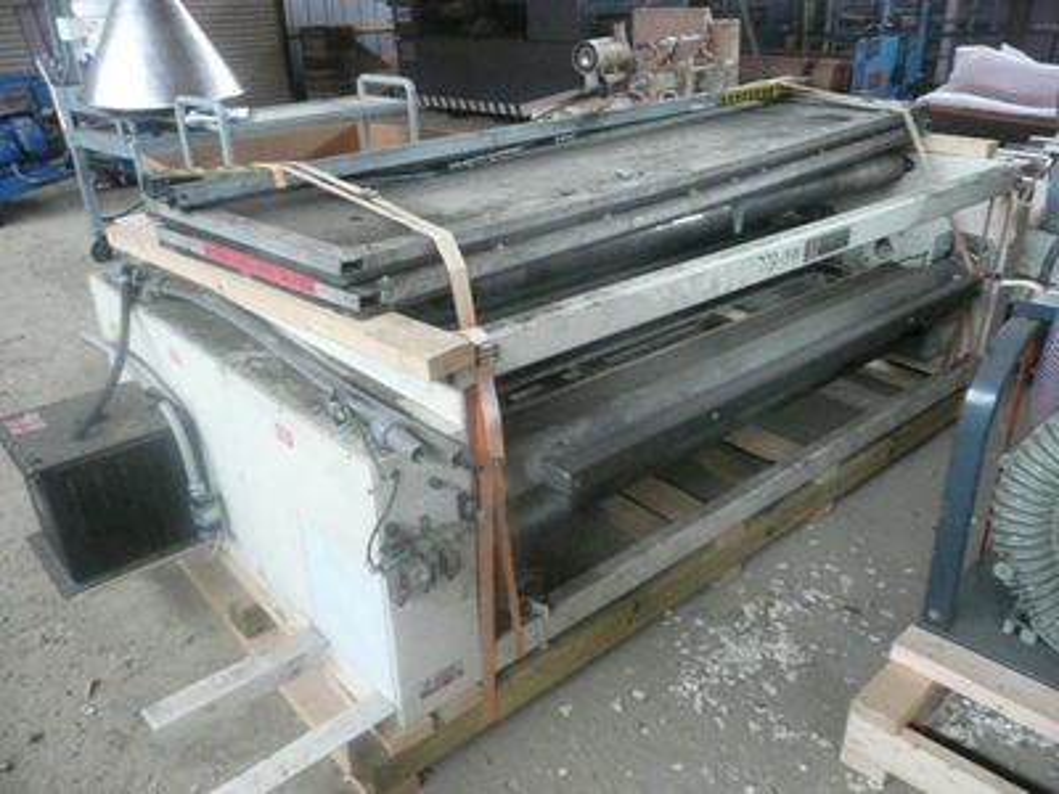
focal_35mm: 28
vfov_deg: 49.7
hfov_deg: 63.4
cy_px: 397
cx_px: 530
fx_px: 857
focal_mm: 4.6
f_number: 3.3
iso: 400
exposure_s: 1/13
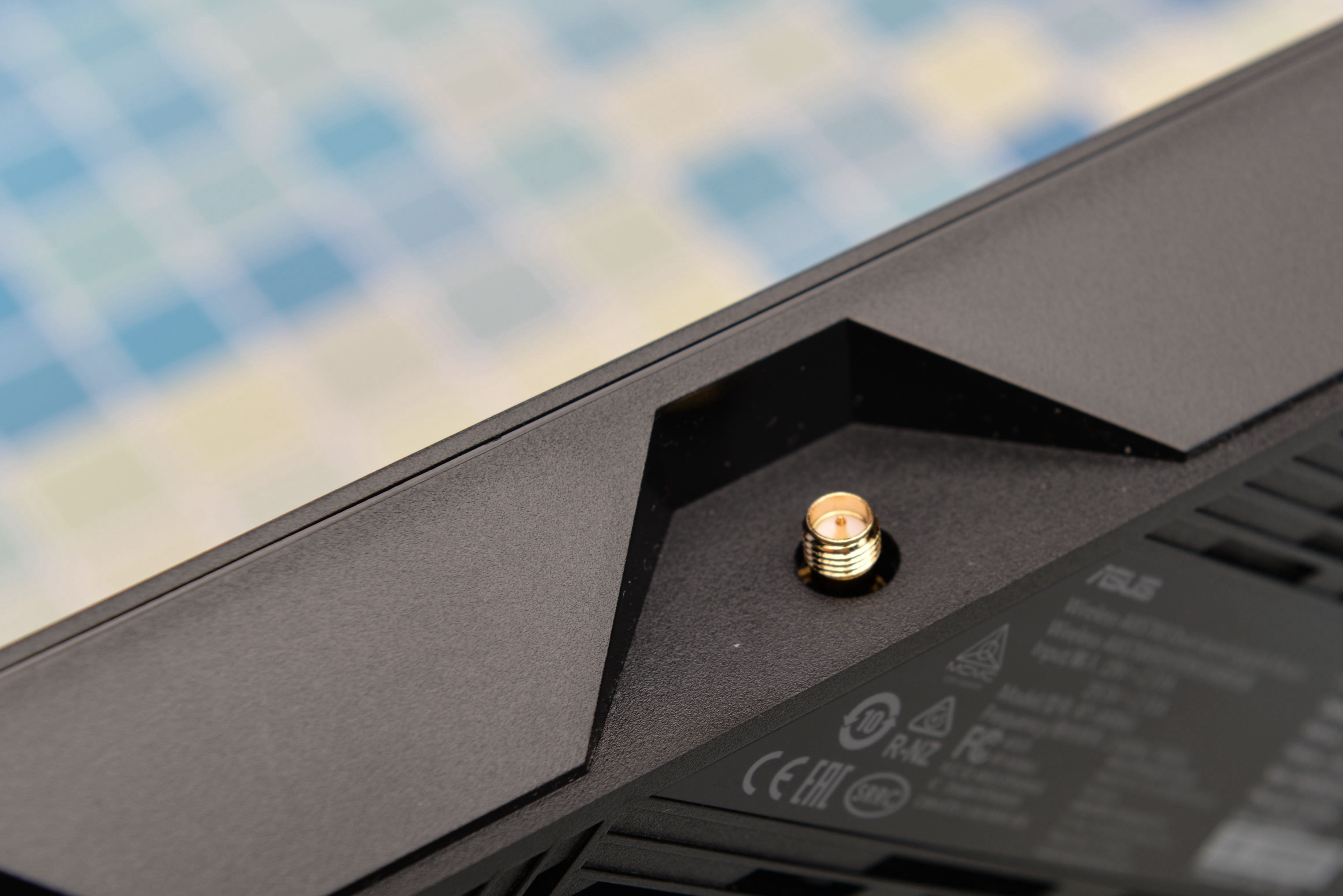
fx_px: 3359
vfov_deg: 15.2
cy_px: 516
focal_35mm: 90
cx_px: 833
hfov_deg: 22.6
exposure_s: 1/160
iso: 100
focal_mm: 70
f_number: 8
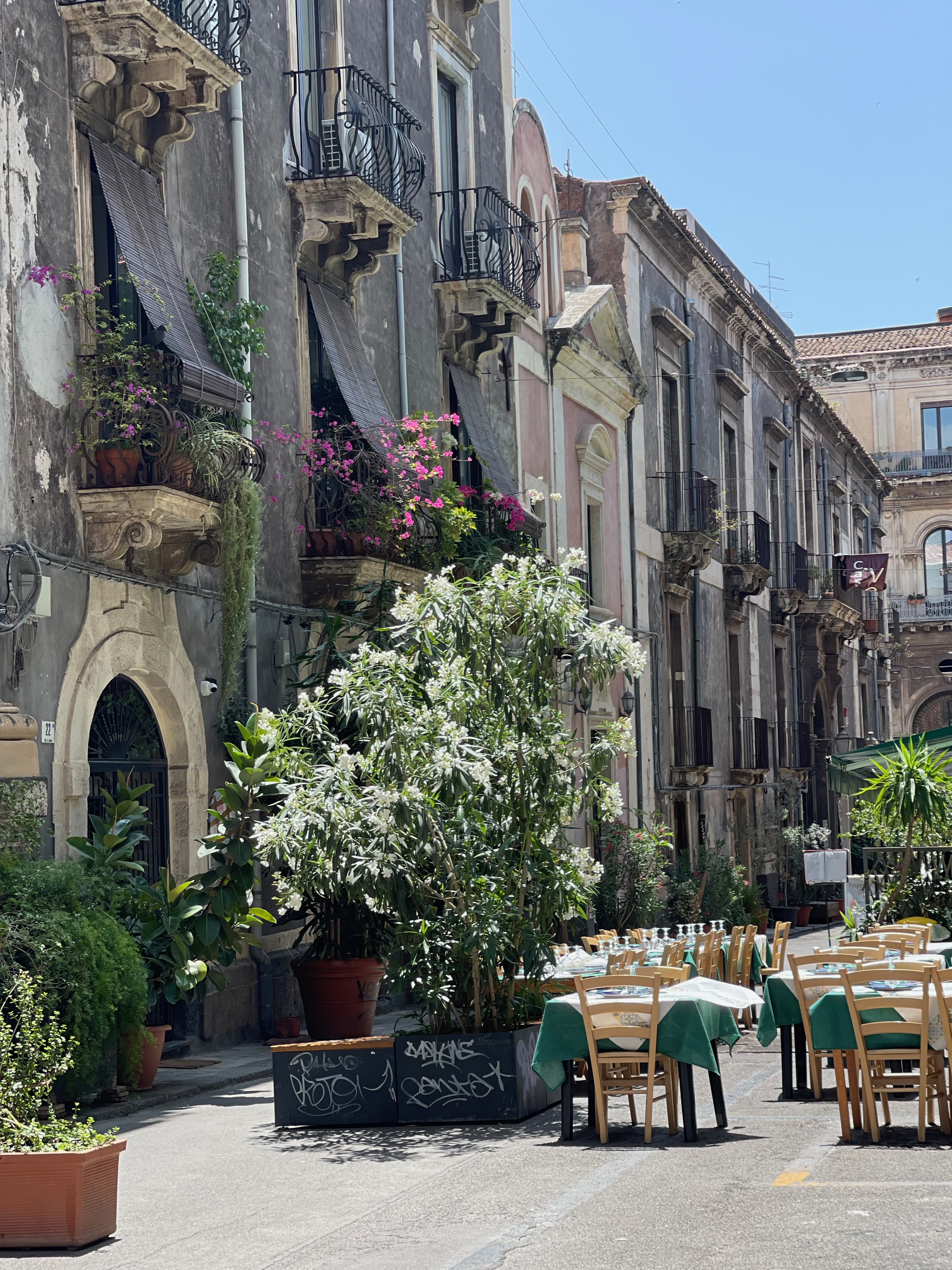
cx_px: 476
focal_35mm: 64
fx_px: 2347
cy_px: 635
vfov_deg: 30.3
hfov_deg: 22.9
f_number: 2.2
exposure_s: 1/416
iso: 32
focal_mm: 7.5
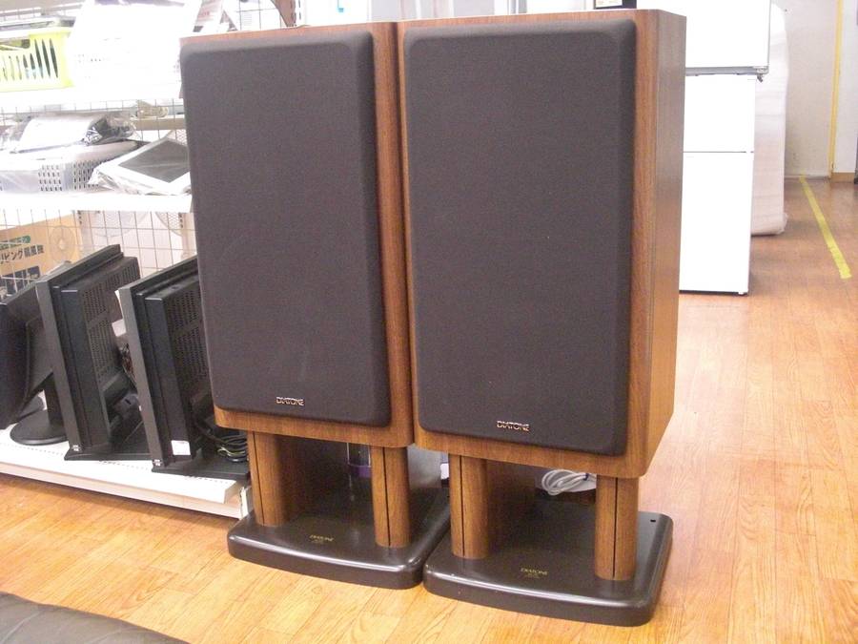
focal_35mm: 36
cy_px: 322
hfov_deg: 51.4
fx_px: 892
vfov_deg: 39.7
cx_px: 429
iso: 800
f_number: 2.8
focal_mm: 6.3
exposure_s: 1/50
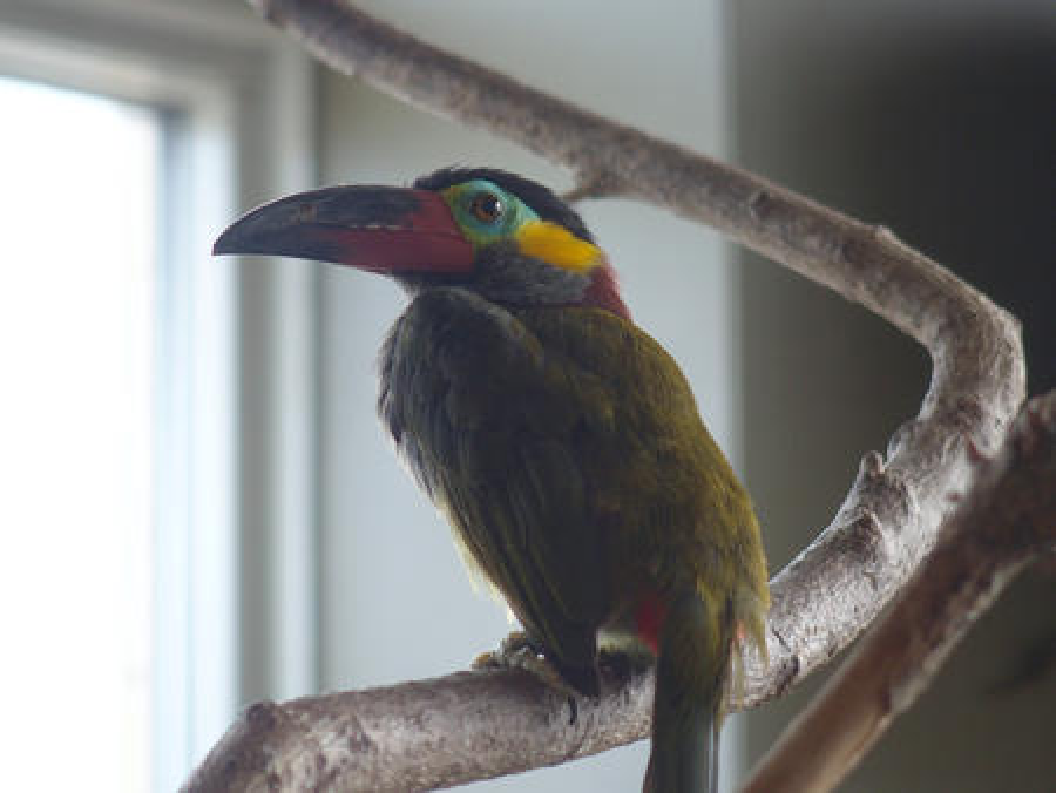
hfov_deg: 6.6
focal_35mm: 300
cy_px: 396
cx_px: 528
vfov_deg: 5.0
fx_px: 9157
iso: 200
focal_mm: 64.3
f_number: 2.8
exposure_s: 1/250
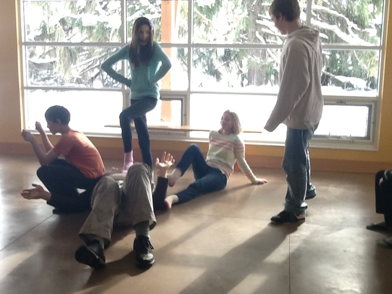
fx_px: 498
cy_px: 147
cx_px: 196
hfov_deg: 42.9
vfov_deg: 32.9
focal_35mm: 44
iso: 50
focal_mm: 2.03
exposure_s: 1/40
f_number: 2.4
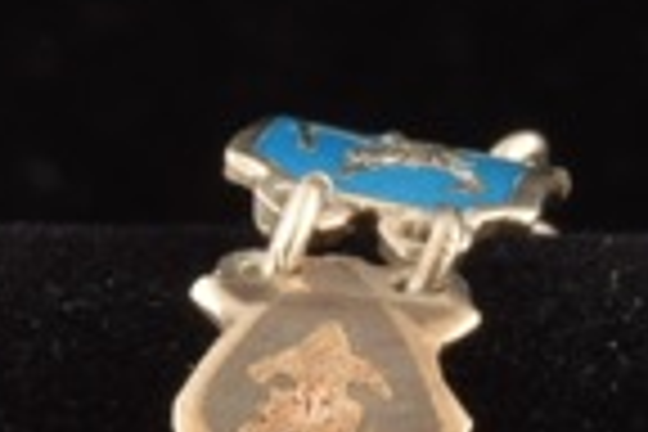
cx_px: 598
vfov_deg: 2.2
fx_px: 11267
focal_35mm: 626
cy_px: 1145
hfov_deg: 3.3
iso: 100
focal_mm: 60
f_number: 22
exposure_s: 1/125
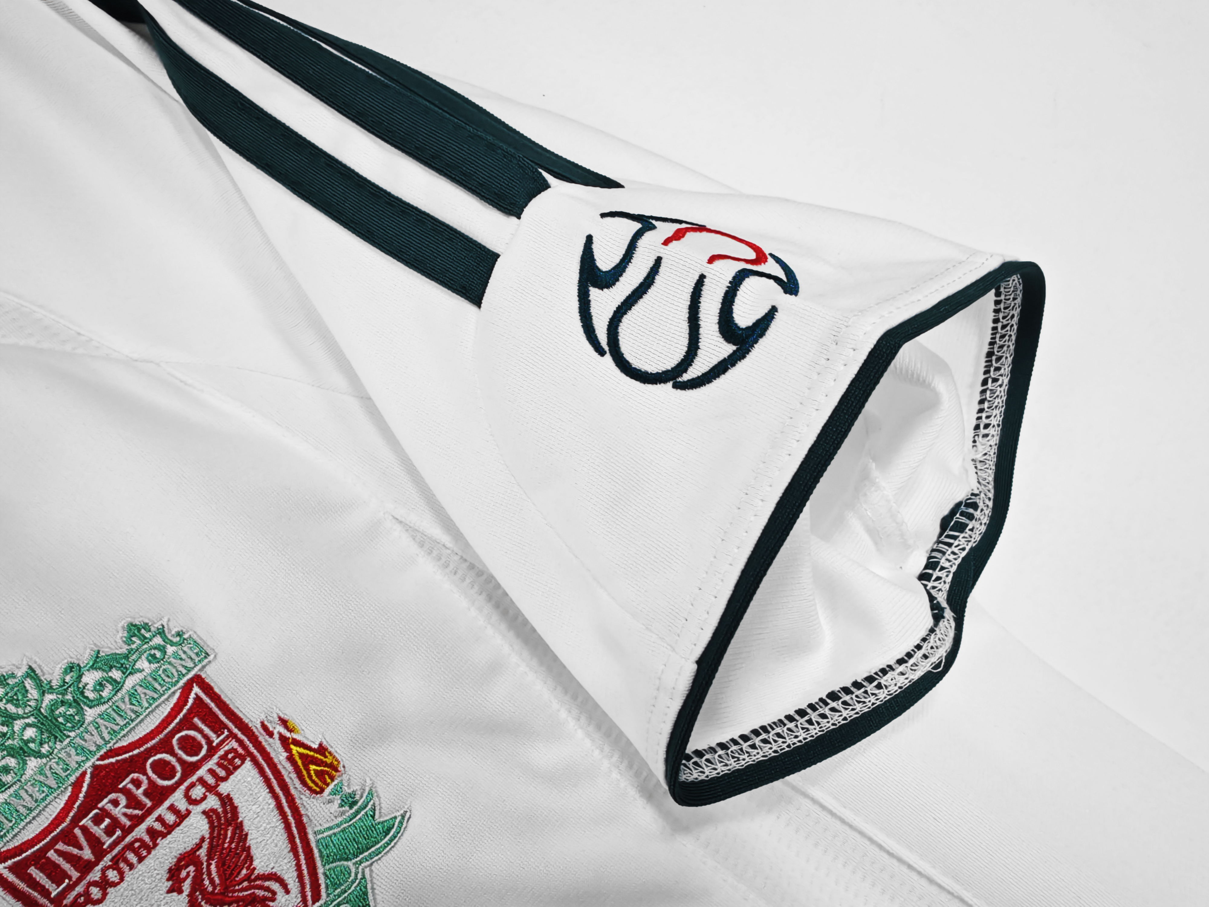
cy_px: 454
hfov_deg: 73.9
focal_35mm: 23
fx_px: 803
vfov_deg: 58.9
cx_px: 604
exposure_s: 1/100
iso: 194
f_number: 2.2
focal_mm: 2.59
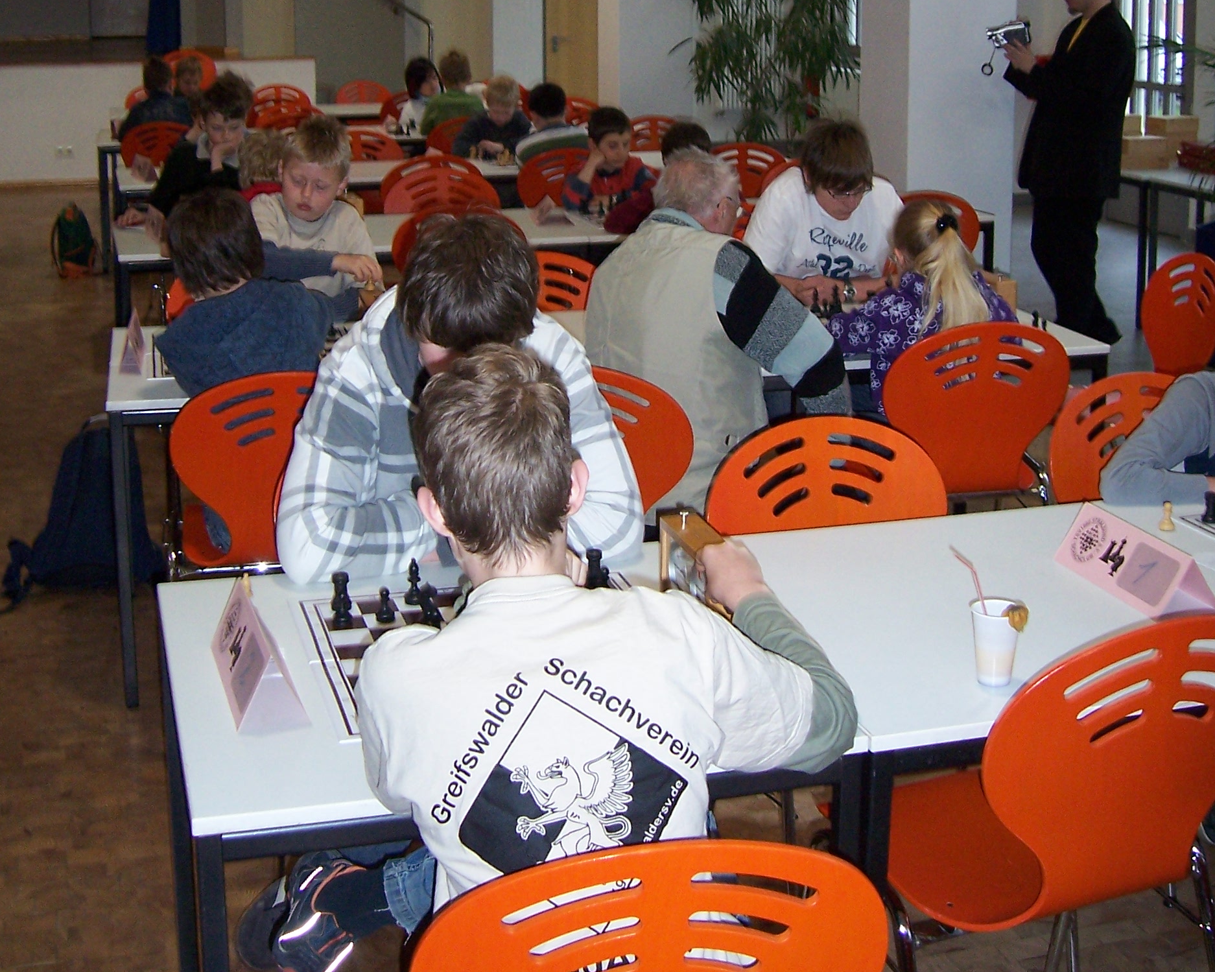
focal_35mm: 48
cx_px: 596
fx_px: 1726
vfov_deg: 30.8
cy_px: 210
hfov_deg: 38.8
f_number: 3
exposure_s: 1/60
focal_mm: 6
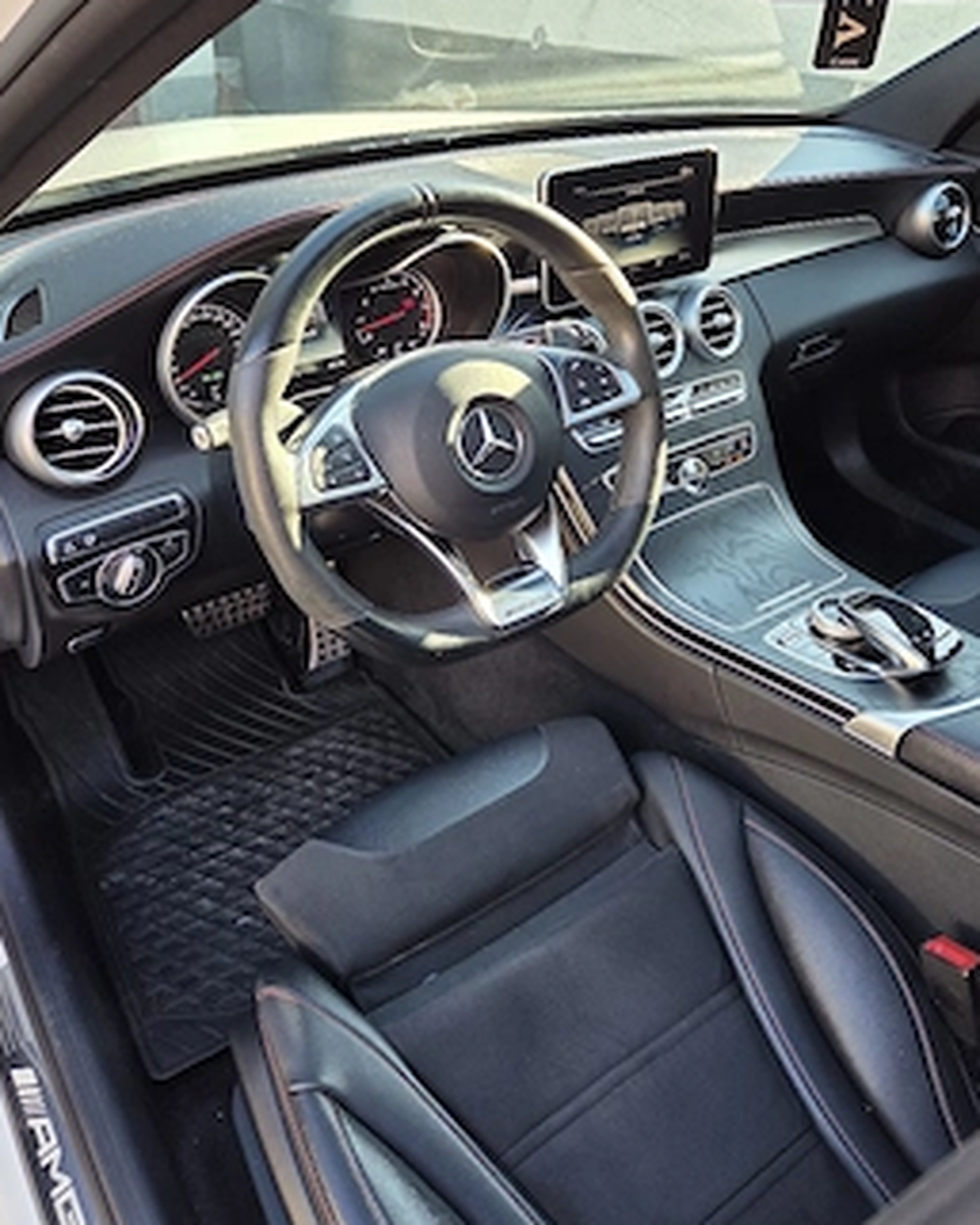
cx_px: 492
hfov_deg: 51.6
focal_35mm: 28
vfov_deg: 61.5
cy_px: 477
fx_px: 1015
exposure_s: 1/182
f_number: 1.8
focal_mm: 5.4
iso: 80
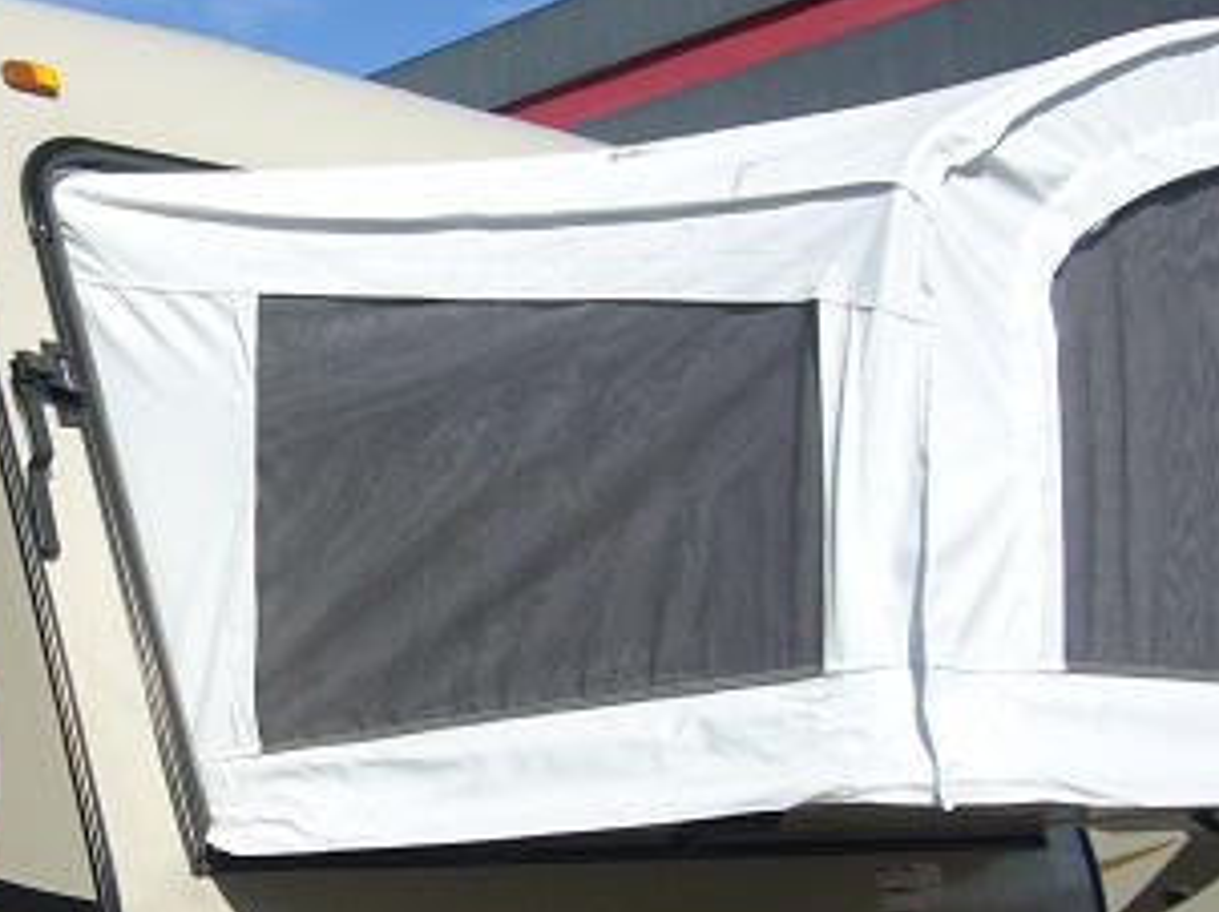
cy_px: 728
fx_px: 2287
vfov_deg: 22.3
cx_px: 254
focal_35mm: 65
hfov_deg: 29.2
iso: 80
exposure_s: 1/500
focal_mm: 4.6
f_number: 5.6
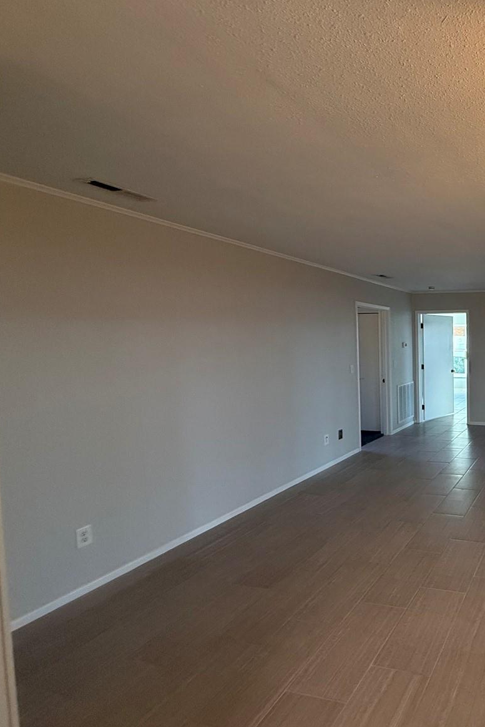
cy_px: 362
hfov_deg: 49.3
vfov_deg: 84.0
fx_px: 404
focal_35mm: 20
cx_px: 496
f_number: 2.2
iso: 250
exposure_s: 1/120
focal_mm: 2.22
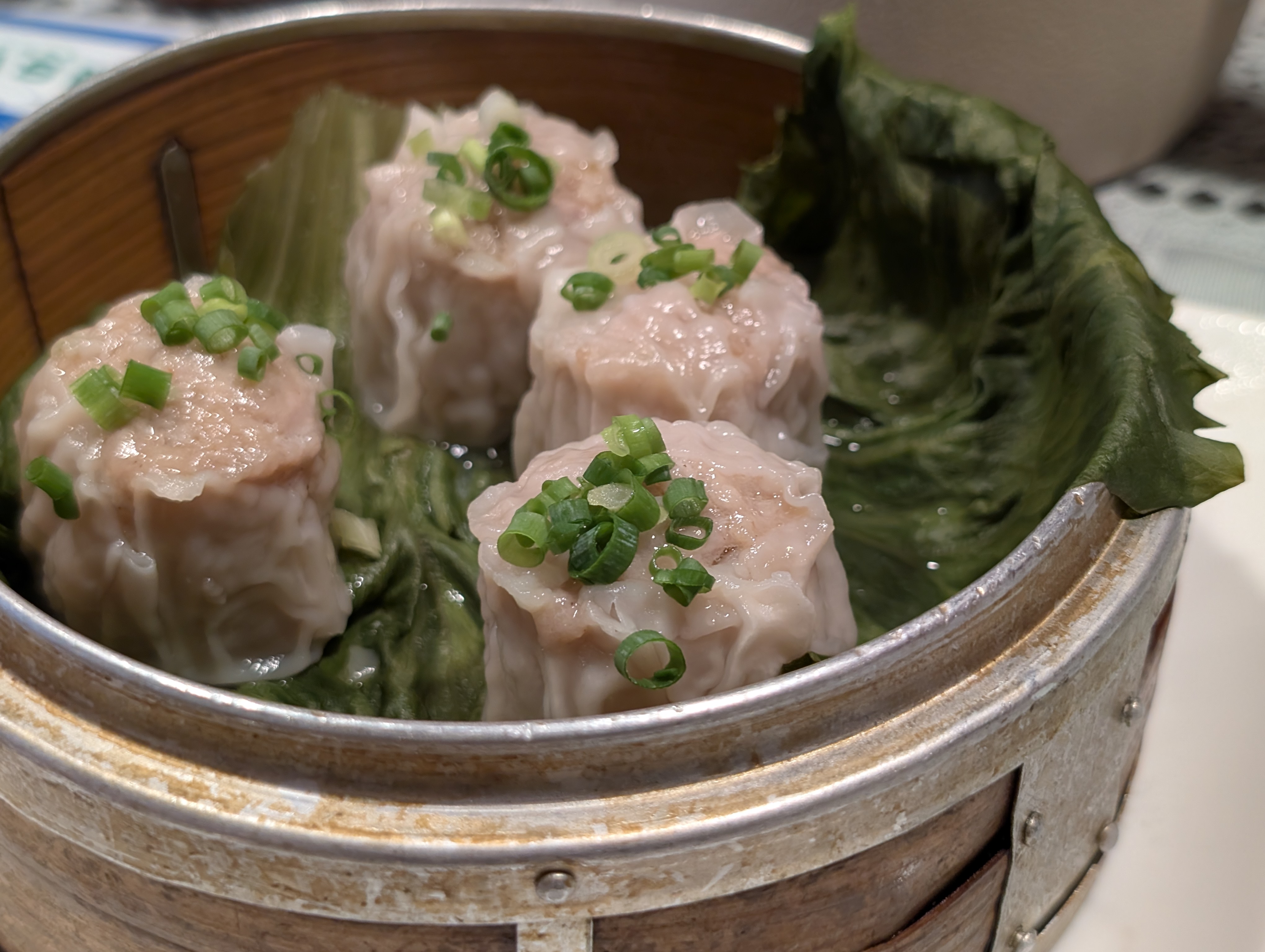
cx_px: 632
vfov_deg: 29.7
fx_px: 1793
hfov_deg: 38.9
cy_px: 476
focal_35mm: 49
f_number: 1.68
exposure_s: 1/24
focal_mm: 6.9
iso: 133
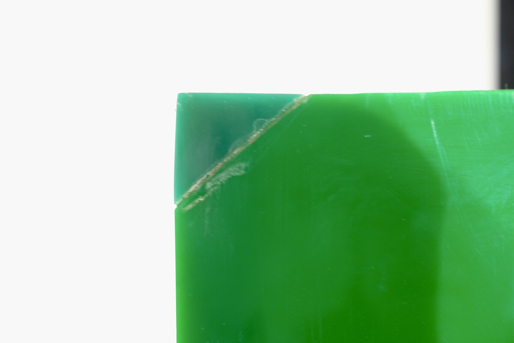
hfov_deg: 37.5
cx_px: 257
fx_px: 757
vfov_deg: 25.5
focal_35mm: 53
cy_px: 172
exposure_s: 1/10
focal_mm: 35
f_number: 5.6
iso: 800
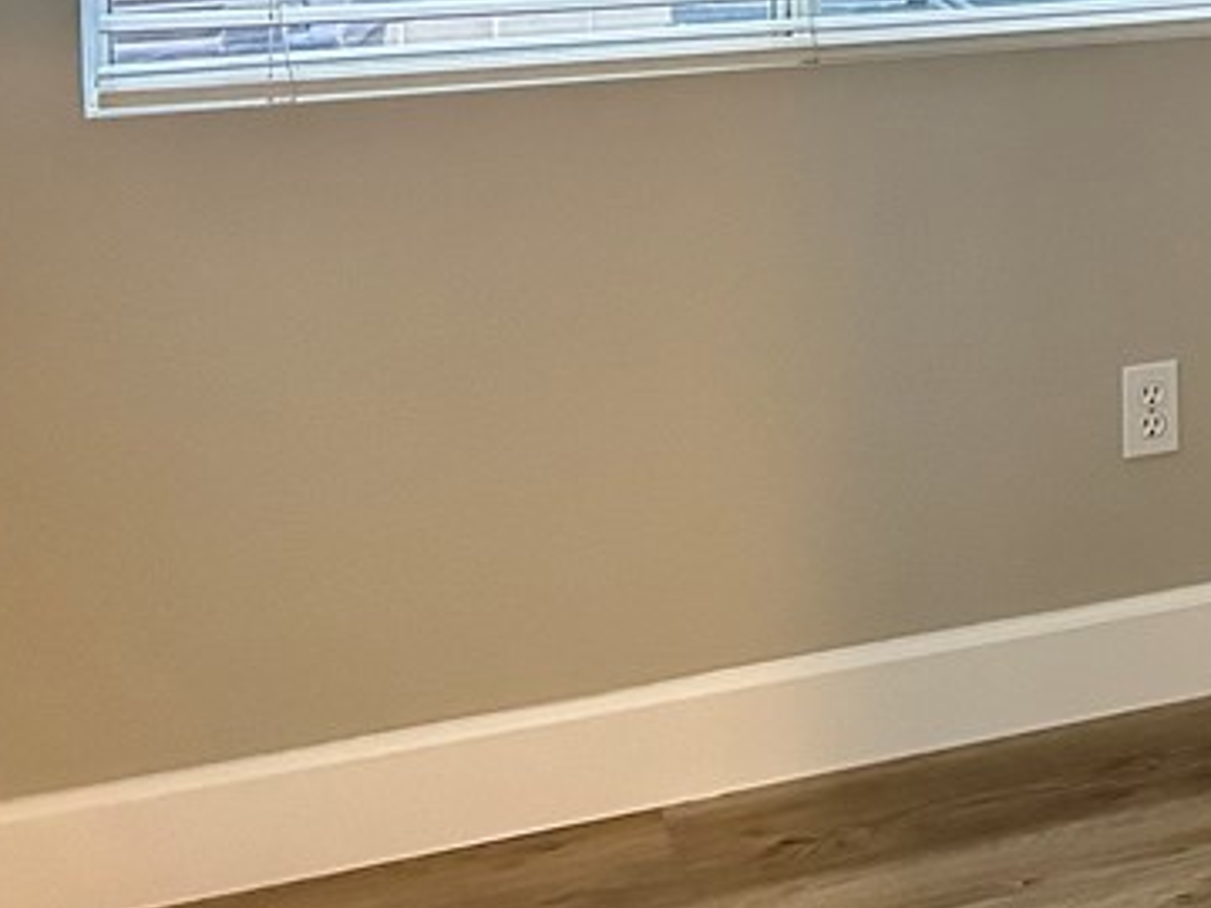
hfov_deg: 22.7
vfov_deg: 18.8
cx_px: 1682
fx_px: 2589
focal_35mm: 74
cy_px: -195
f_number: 1.5
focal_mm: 5.7
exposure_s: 1/60
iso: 500
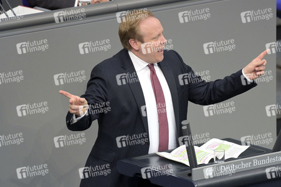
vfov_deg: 3.5
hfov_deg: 5.3
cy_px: 94
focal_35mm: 390
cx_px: 140
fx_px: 3042
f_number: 5.6
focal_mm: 390
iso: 8000
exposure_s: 1/640
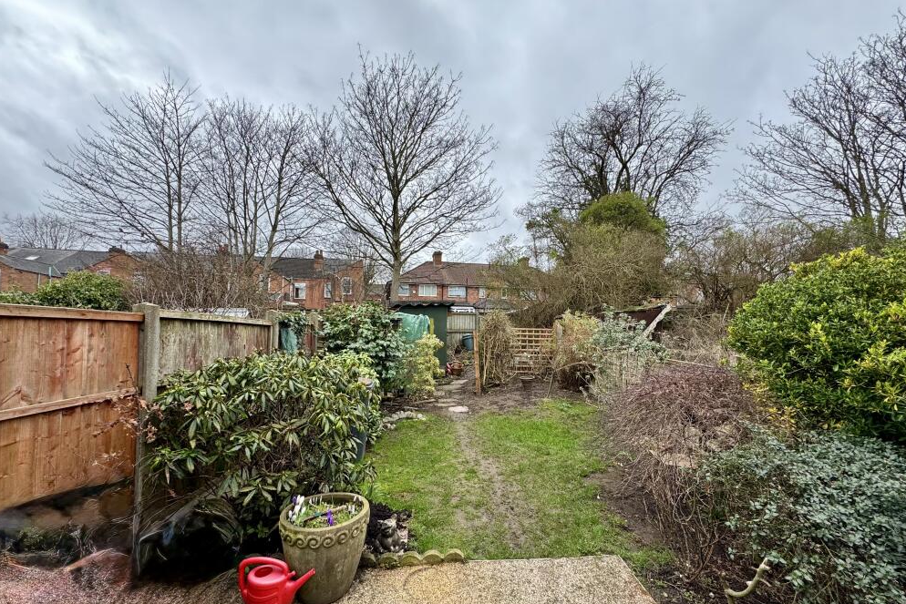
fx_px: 378
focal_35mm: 15
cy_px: 320
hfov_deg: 100.4
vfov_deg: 77.3
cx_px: 461
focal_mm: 2.22
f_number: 2.2
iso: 40
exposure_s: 1/325
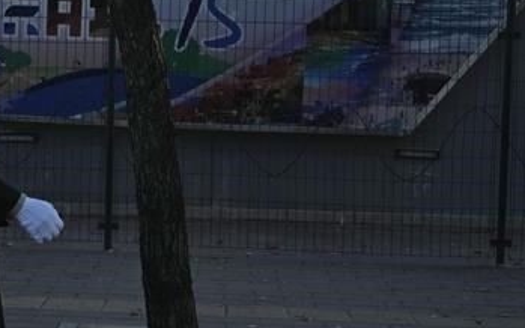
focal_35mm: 93
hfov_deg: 22.1
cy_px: 150
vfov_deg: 14.1
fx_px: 1330
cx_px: 134
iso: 3200
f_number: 4.5
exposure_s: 1/2000
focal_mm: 49
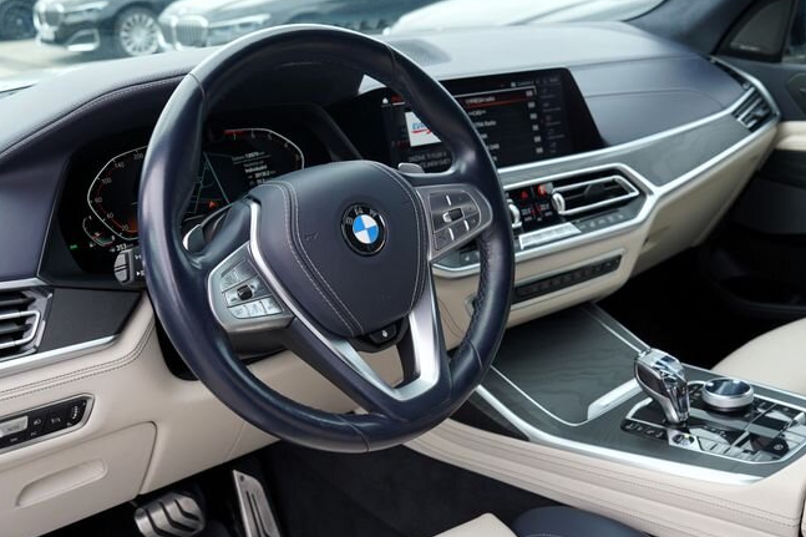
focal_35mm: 38
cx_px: 391
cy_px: 237
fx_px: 851
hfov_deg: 50.7
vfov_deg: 35.0
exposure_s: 1/100
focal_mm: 24
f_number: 5
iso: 100
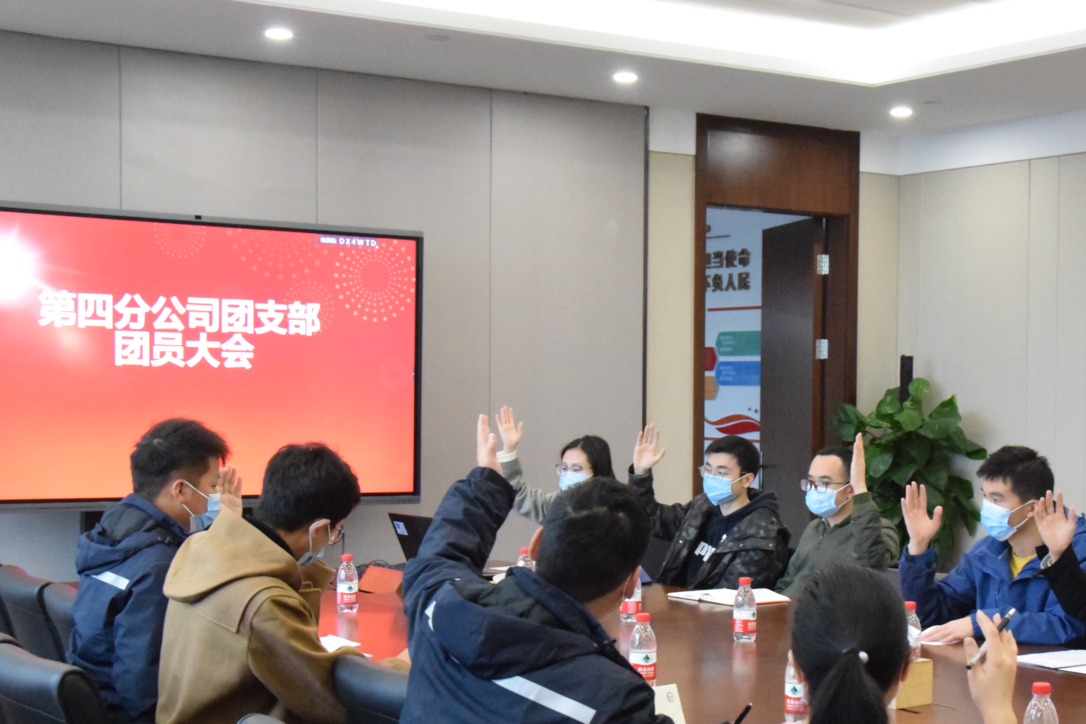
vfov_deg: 21.9
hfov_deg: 32.1
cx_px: 768
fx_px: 1865
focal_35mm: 62
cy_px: 486
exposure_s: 1/160
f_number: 6.3
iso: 8000
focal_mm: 25
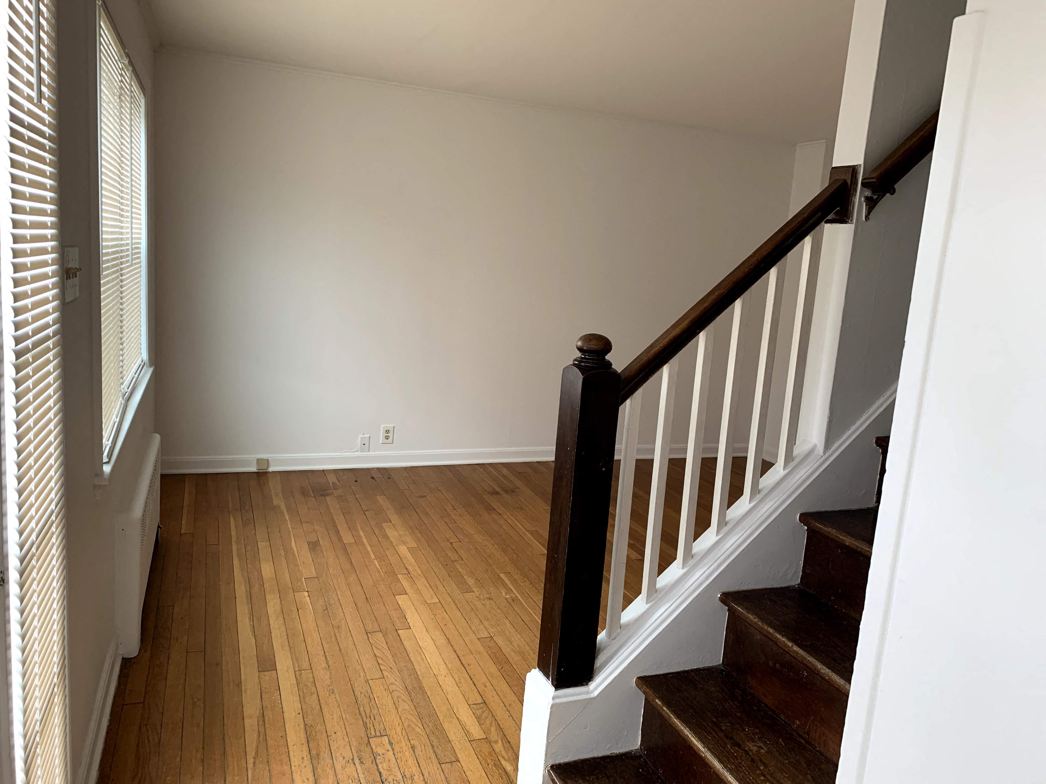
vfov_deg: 53.1
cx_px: 523
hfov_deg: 67.3
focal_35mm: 26
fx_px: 786
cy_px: 392
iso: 100
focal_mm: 4.25
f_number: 1.8
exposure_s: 1/63
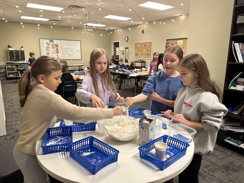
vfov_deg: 56.8
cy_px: 92
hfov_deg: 71.6
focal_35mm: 24
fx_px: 169
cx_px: 122
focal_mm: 6.86
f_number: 1.78
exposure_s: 1/60
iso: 200
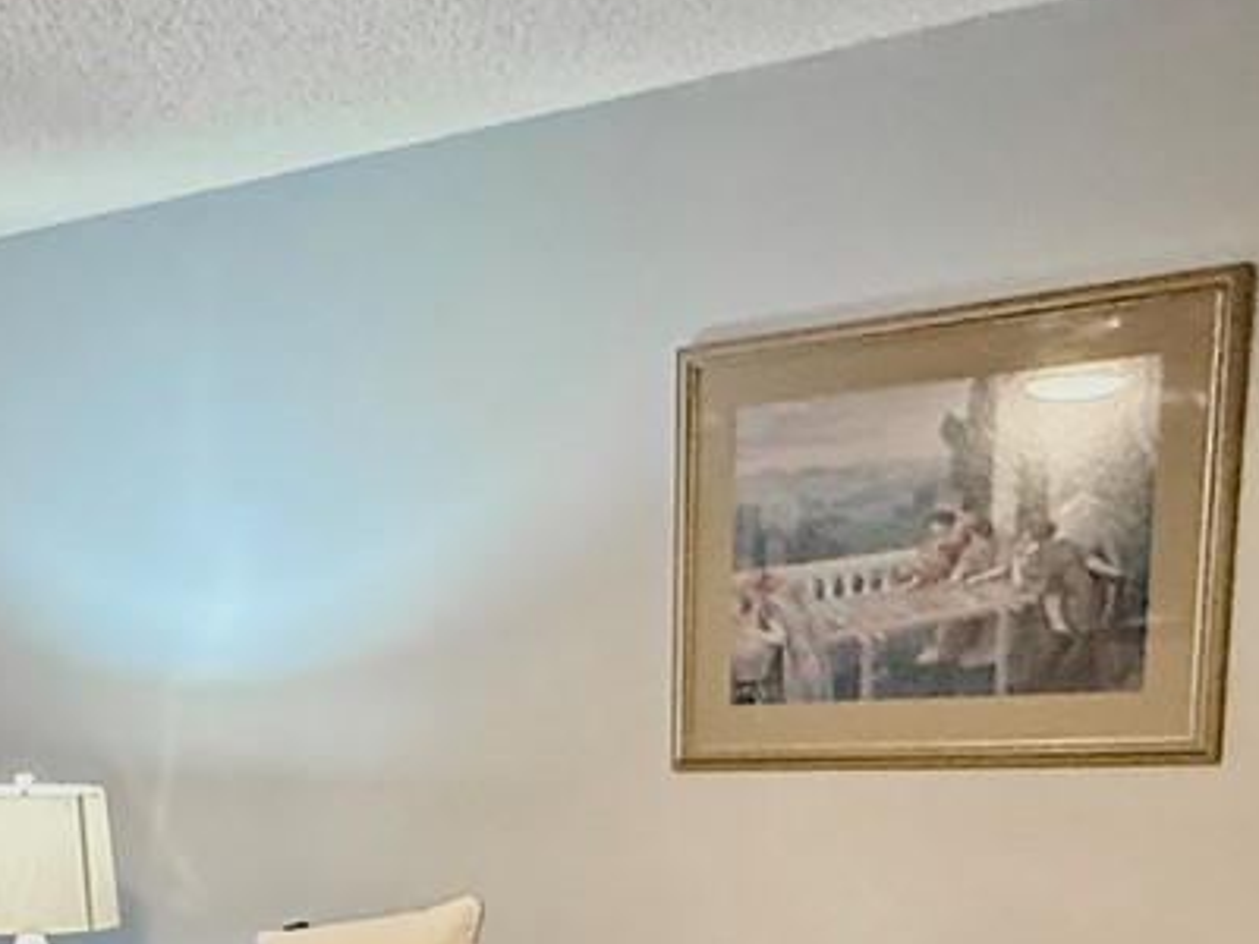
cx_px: 233
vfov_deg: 23.8
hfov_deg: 33.3
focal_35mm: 56
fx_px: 2037
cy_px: 1133
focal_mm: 2.22
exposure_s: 1/60
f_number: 2.2
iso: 800
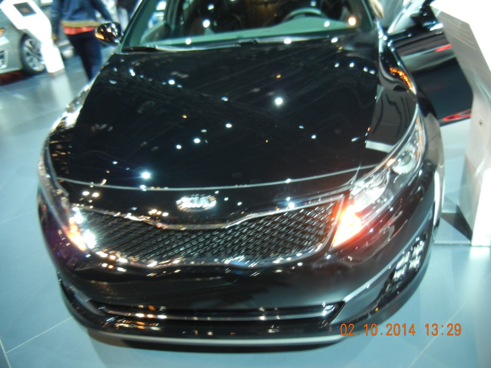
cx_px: 246
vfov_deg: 46.8
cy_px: 184
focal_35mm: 30
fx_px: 426
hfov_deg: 60.0
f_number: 3.5
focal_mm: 5.4
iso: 400
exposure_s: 1/17.2
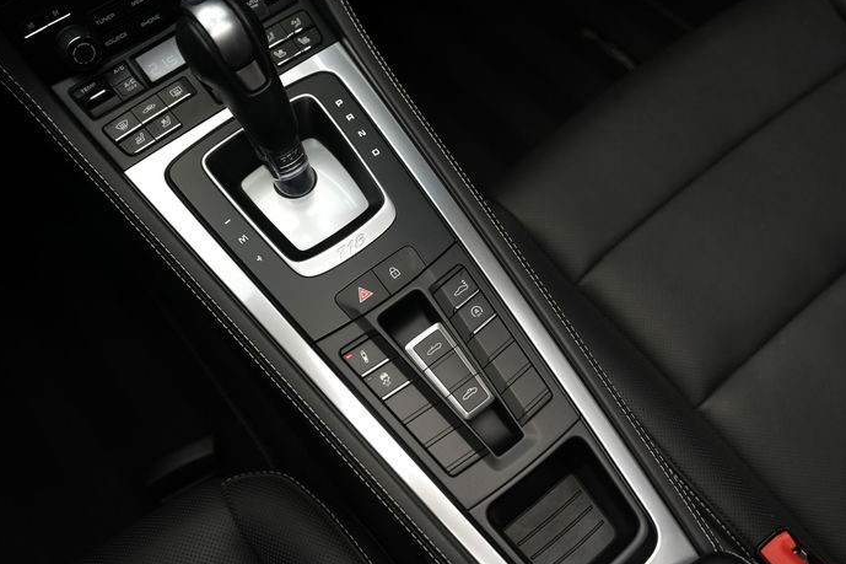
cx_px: 437
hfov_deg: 49.6
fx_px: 916
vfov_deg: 34.2
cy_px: 260
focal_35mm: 39
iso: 800
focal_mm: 35
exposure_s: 1/40
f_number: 4
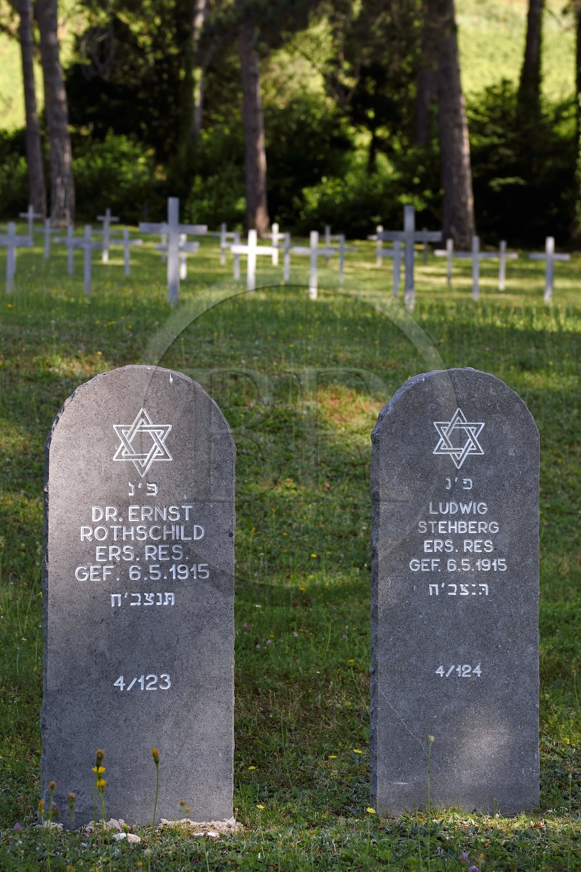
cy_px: 436
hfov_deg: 19.5
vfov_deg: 28.8
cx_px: 290
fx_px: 1694
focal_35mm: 70
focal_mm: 70
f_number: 7.1
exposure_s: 1/200
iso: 200
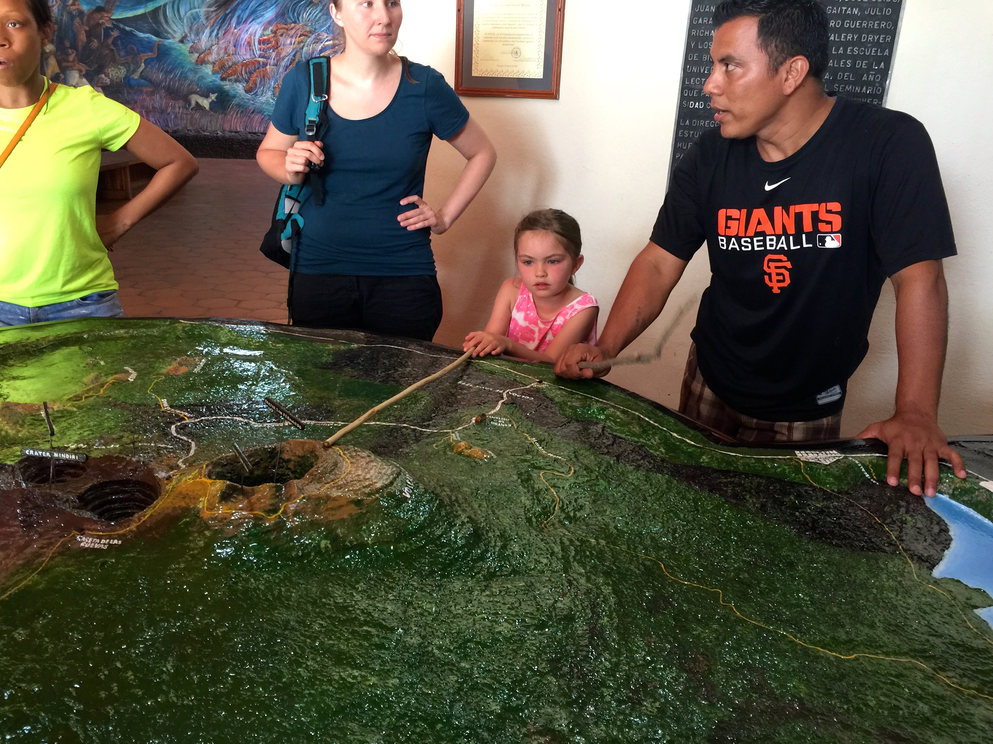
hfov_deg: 61.7
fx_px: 832
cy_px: 372
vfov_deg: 48.2
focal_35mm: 29
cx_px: 496
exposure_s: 1/15
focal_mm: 4.15
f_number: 2.2
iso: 80
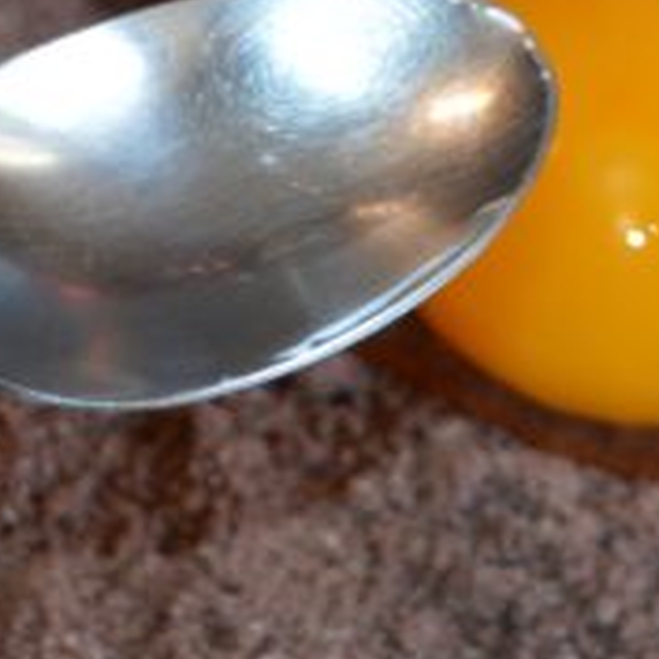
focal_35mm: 211
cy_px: 184
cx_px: 469
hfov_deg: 8.3
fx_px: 4545
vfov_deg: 8.3
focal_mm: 42
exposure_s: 1/60
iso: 900
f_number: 5.3
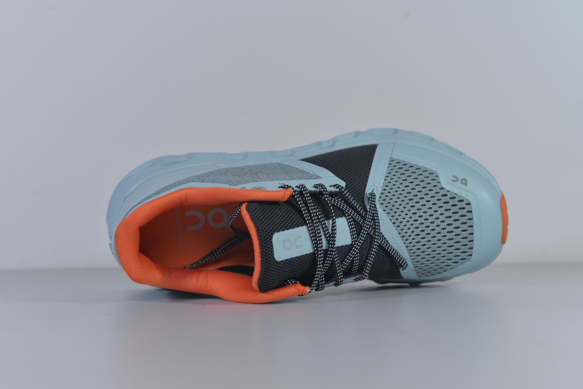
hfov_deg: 37.5
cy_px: 203
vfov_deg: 25.5
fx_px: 859
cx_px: 295
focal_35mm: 53
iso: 100
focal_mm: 50
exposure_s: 1/320
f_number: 5.6
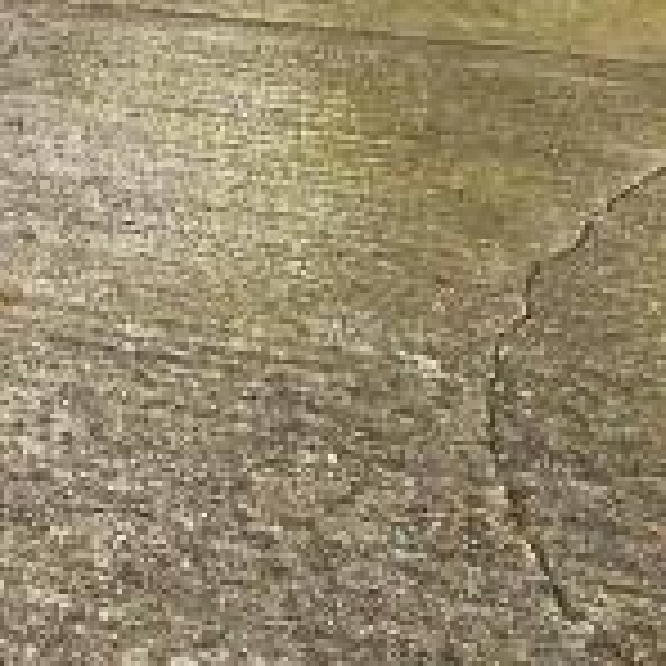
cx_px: -184
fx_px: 2307
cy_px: -601
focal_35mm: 106
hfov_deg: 15.7
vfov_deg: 14.2
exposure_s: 1/250
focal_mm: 12
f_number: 14
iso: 800
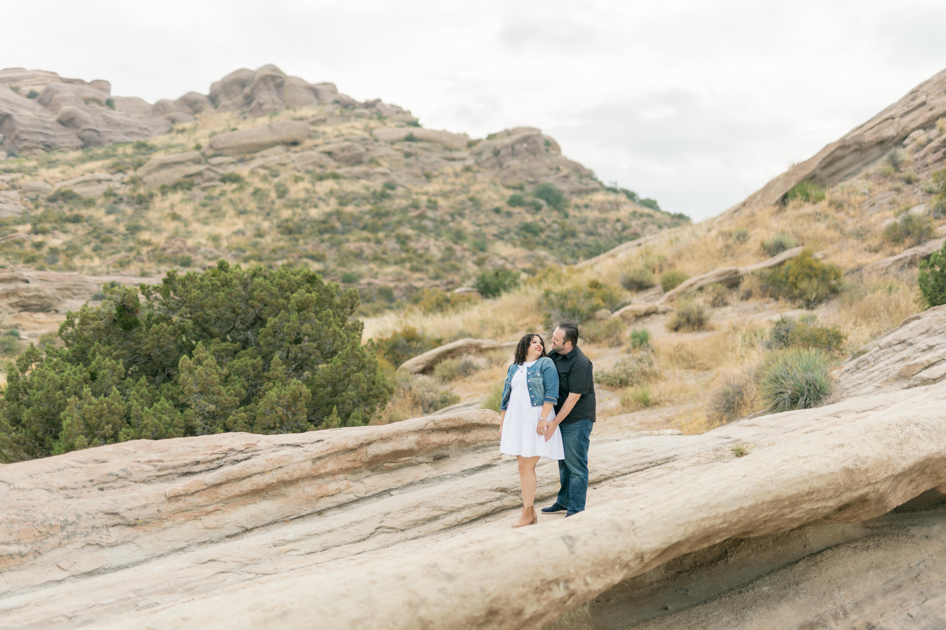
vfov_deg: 27.0
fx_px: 1314
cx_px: 473
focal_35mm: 50
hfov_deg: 39.6
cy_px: 315
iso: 100
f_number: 1.4
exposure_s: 1/2500
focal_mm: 50
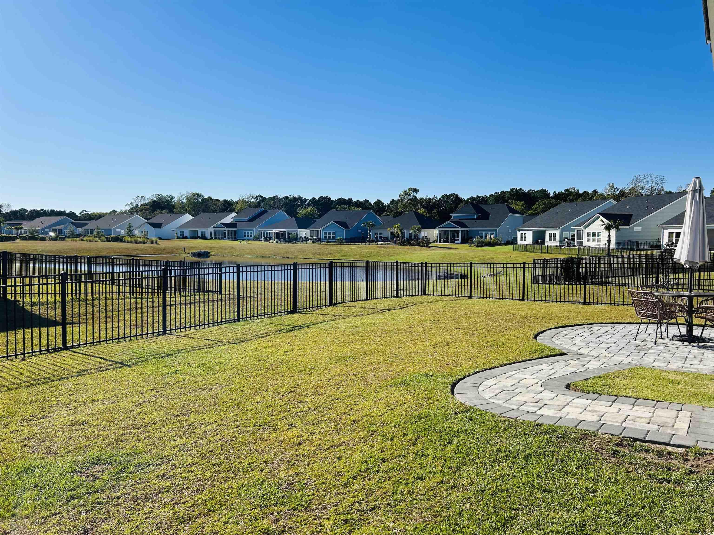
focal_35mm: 26
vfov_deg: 53.1
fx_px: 536
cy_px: 268
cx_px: 357
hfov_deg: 67.3
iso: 50
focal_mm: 5.7
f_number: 1.5
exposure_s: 1/4444
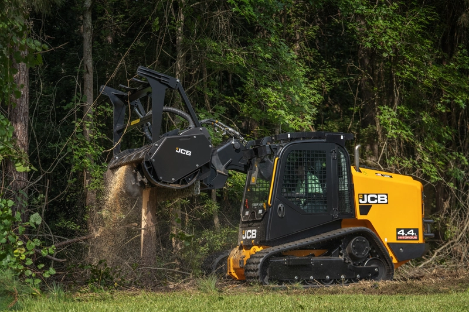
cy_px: 156
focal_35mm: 94
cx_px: 234
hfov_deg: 21.7
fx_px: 1224
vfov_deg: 14.5
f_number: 3.5
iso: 800
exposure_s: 1/8000
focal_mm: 94
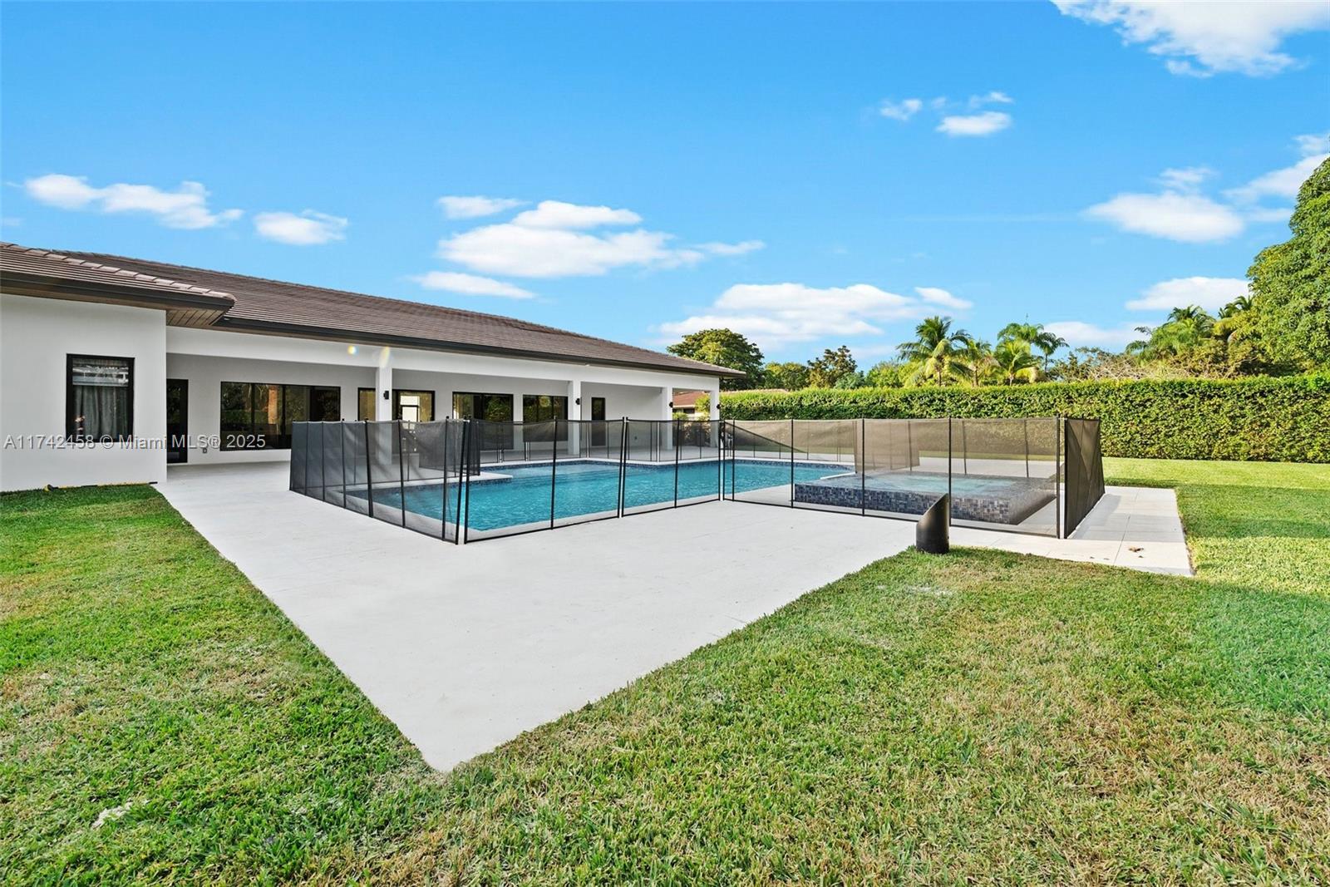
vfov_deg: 81.2
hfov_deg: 104.2
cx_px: 665
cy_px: 444
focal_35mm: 14
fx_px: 517
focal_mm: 14
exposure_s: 1/250
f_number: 8
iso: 100
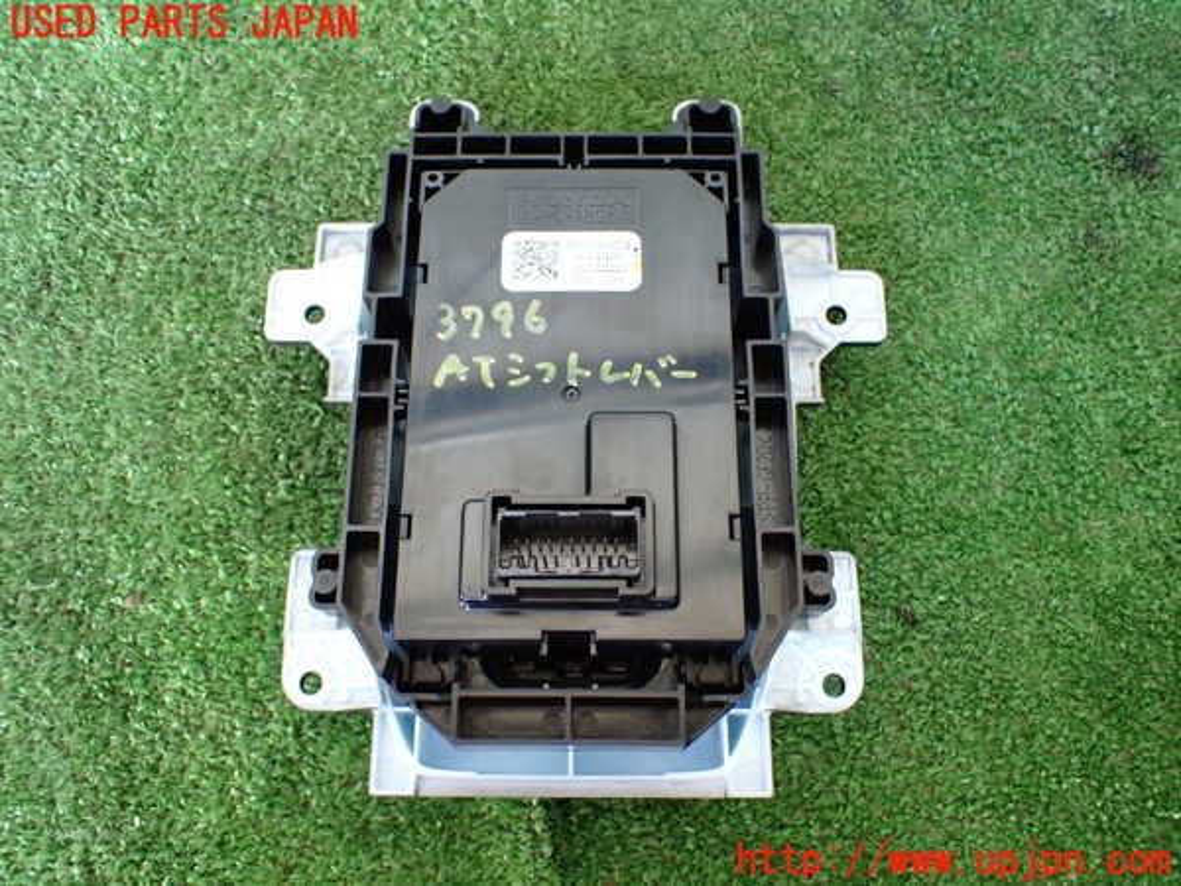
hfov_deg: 60.0
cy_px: 443
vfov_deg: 46.8
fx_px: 1024
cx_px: 590
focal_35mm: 30
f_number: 2.3
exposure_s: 1/60
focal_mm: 5.4
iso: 800
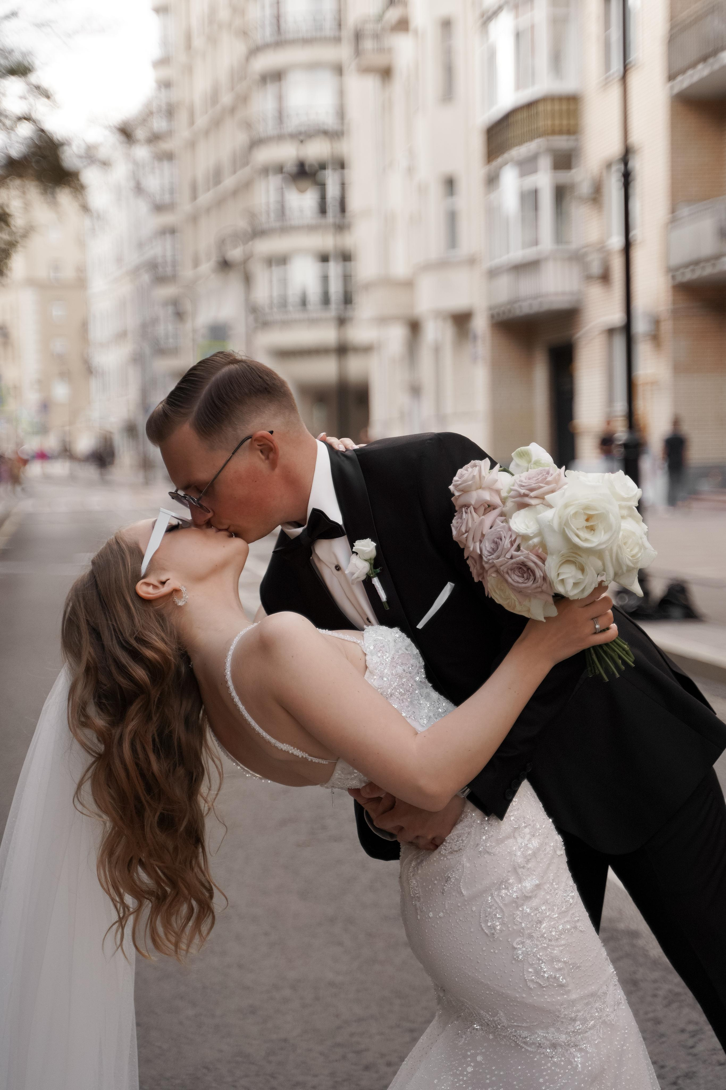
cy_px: 545
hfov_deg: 20.6
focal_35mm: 66
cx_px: 363
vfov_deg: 30.5
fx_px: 1996
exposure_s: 1/1600
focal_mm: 66
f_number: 2.8
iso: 400
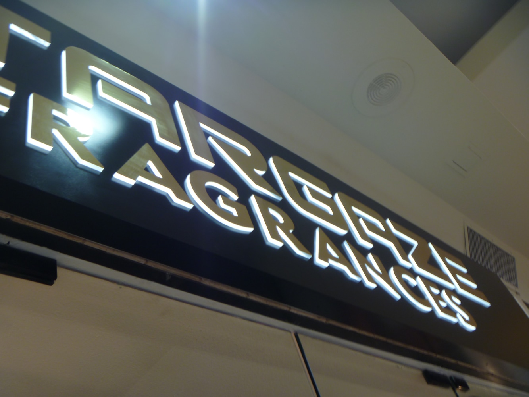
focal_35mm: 35
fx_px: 535
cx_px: 264
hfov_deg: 52.6
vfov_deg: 40.7
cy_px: 198
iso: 80
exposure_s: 1/8
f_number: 3.5
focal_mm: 6.3
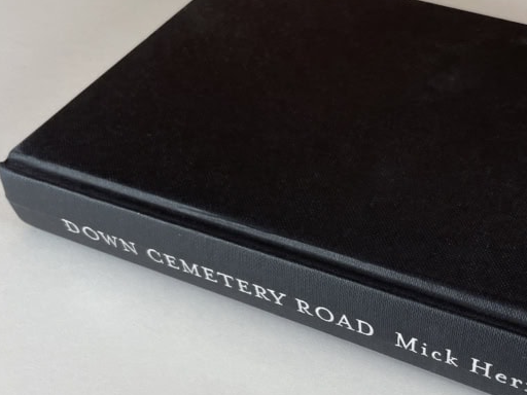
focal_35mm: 52
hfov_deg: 35.9
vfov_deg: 27.8
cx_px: 402
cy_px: 270
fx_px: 792
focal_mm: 4.2
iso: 50
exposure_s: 1/100
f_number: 1.6
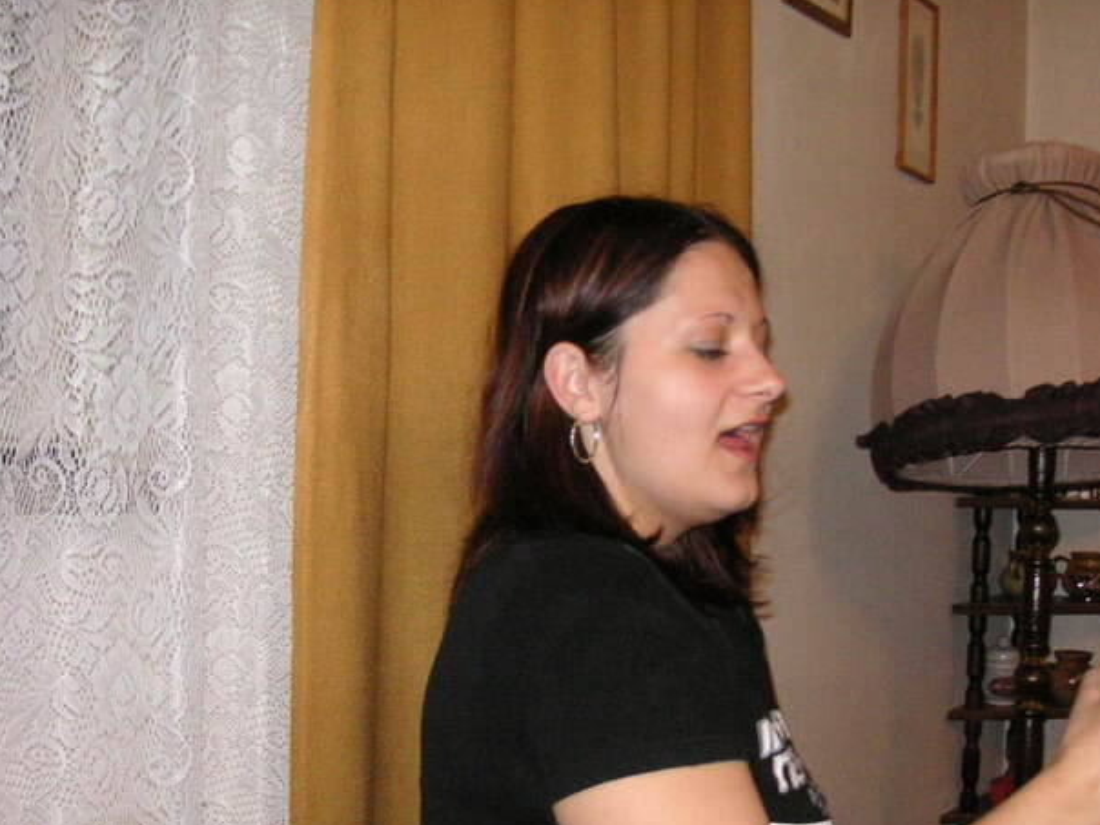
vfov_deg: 29.5
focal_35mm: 49
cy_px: 523
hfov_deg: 38.9
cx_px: 574
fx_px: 1557
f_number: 2.8
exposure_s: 1/45
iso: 160
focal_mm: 6.1
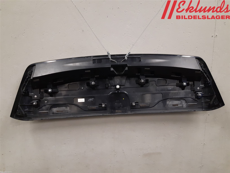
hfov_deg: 67.3
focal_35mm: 26
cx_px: 115
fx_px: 173
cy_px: 86
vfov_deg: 53.1
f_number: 1.7
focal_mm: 3.93
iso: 200
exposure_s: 1/60
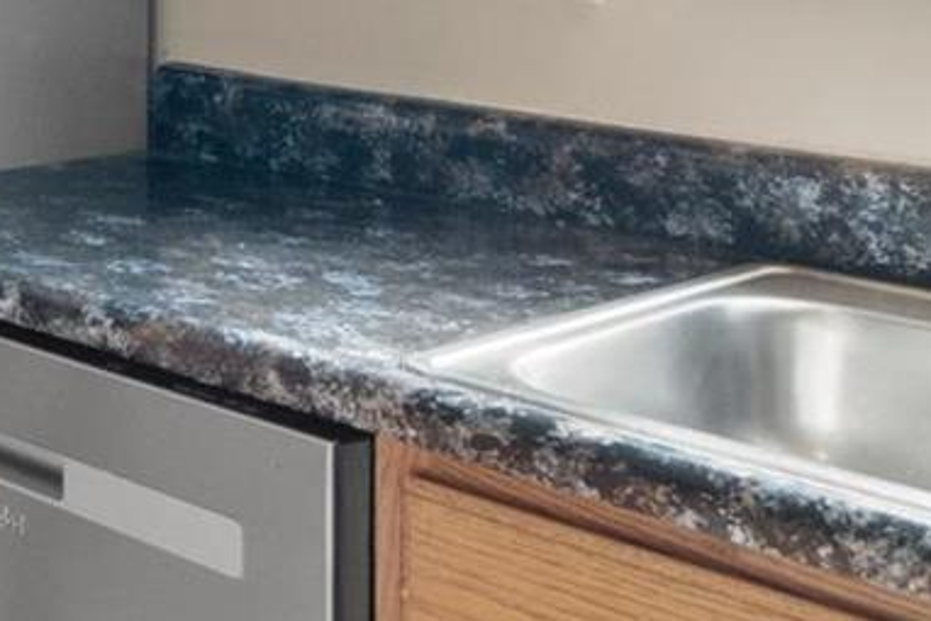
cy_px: -144
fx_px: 1733
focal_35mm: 67
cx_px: -614
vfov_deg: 19.1
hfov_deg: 22.2
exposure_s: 1/3
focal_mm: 8
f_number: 8
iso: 400
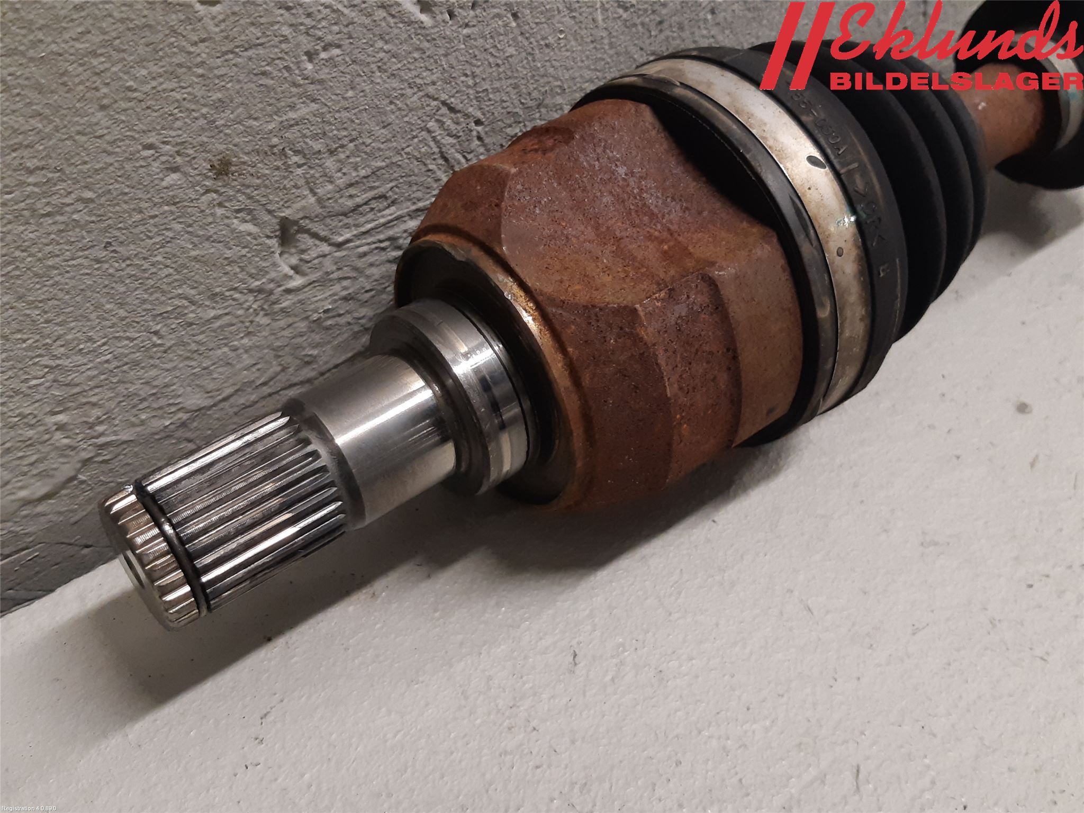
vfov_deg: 53.1
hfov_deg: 67.3
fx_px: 814
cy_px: 406
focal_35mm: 26
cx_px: 542
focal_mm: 3.93
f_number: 1.7
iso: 200
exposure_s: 1/50
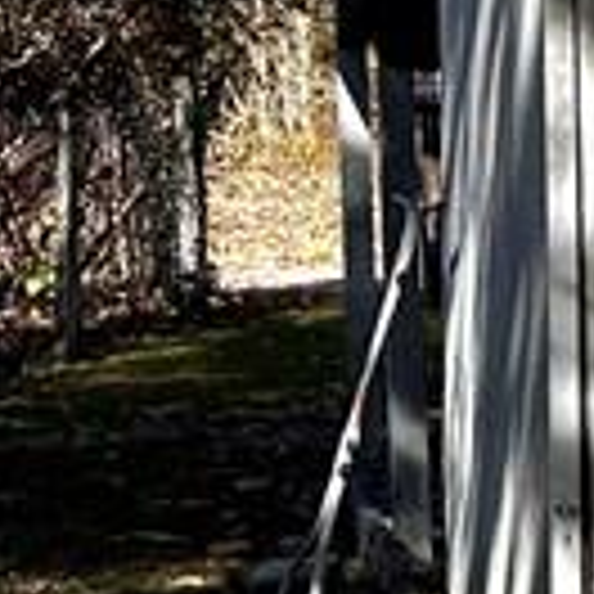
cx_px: 2079
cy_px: 320
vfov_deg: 10.6
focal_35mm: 165
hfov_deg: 8.1
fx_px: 3203
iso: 80
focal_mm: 6.86
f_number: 1.78
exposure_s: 1/2110
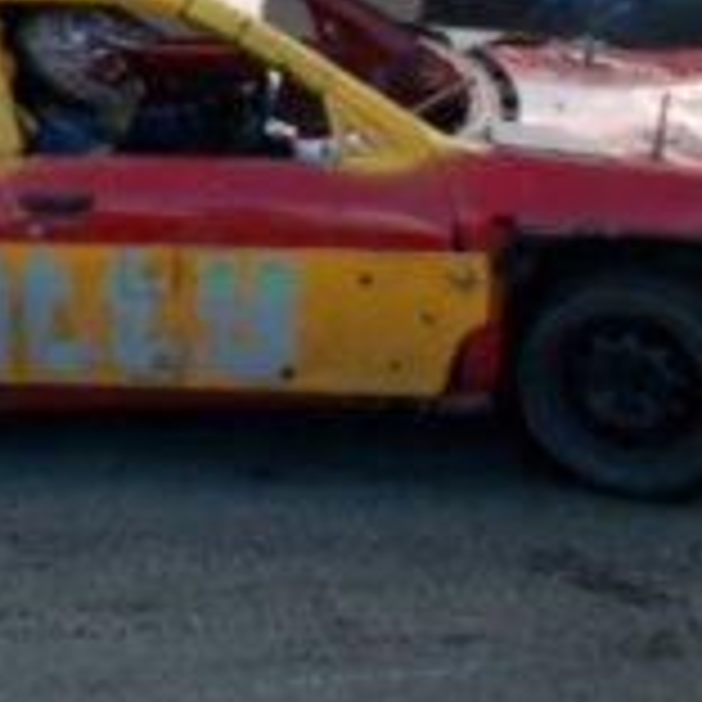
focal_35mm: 115
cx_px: -522
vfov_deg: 14.6
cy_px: -162
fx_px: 2639
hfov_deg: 13.7
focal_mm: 22
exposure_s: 1/640
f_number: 4
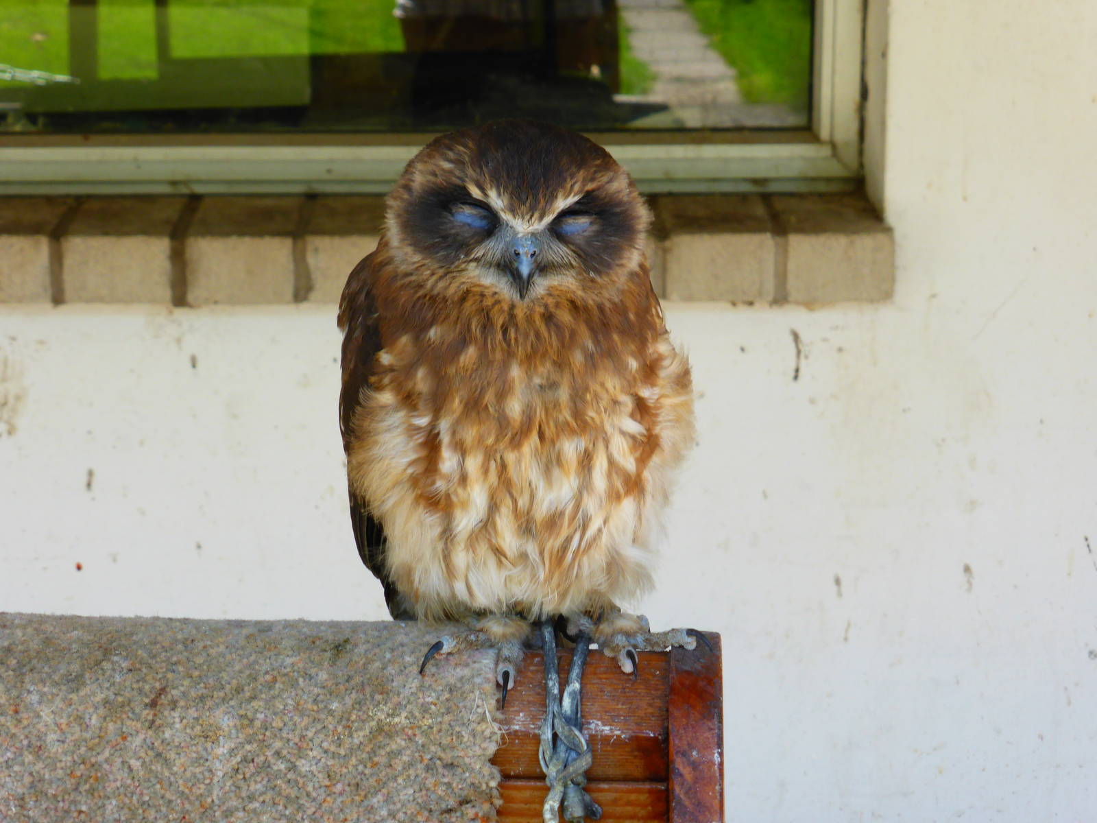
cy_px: 412
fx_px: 2694
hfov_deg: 23.0
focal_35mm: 85
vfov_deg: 17.4
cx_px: 548
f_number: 5.2
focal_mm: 15.1
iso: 125
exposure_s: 1/60
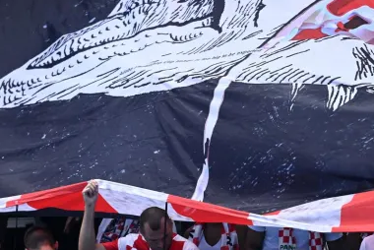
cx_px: 280
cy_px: 80
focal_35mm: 800
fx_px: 8317
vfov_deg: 1.7
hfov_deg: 2.6
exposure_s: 1/800
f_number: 4
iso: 4000
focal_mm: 400
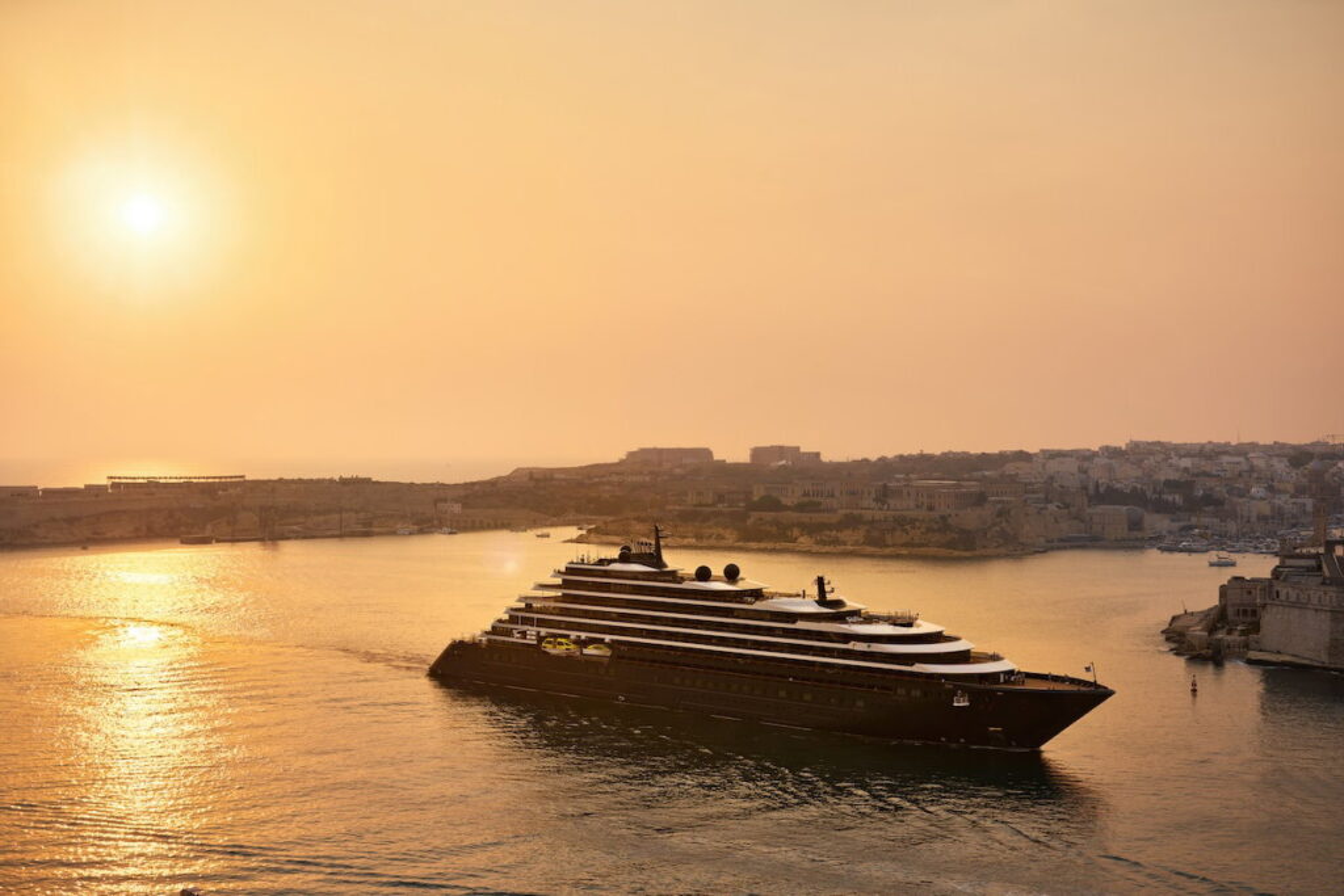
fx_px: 1867
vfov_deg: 27.0
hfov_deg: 39.6
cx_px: 672
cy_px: 448
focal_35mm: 50
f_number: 2.2
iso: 125
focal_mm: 50
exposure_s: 1/8000
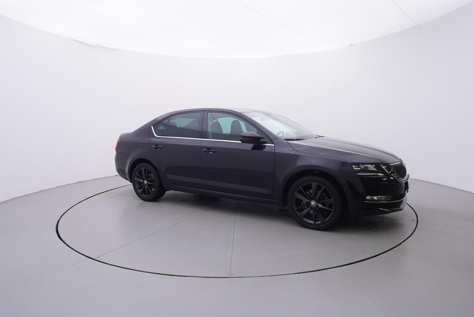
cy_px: 158
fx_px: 296
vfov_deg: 56.2
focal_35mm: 22
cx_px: 237
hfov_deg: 77.3
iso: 200
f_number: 5
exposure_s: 1/80
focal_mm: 15
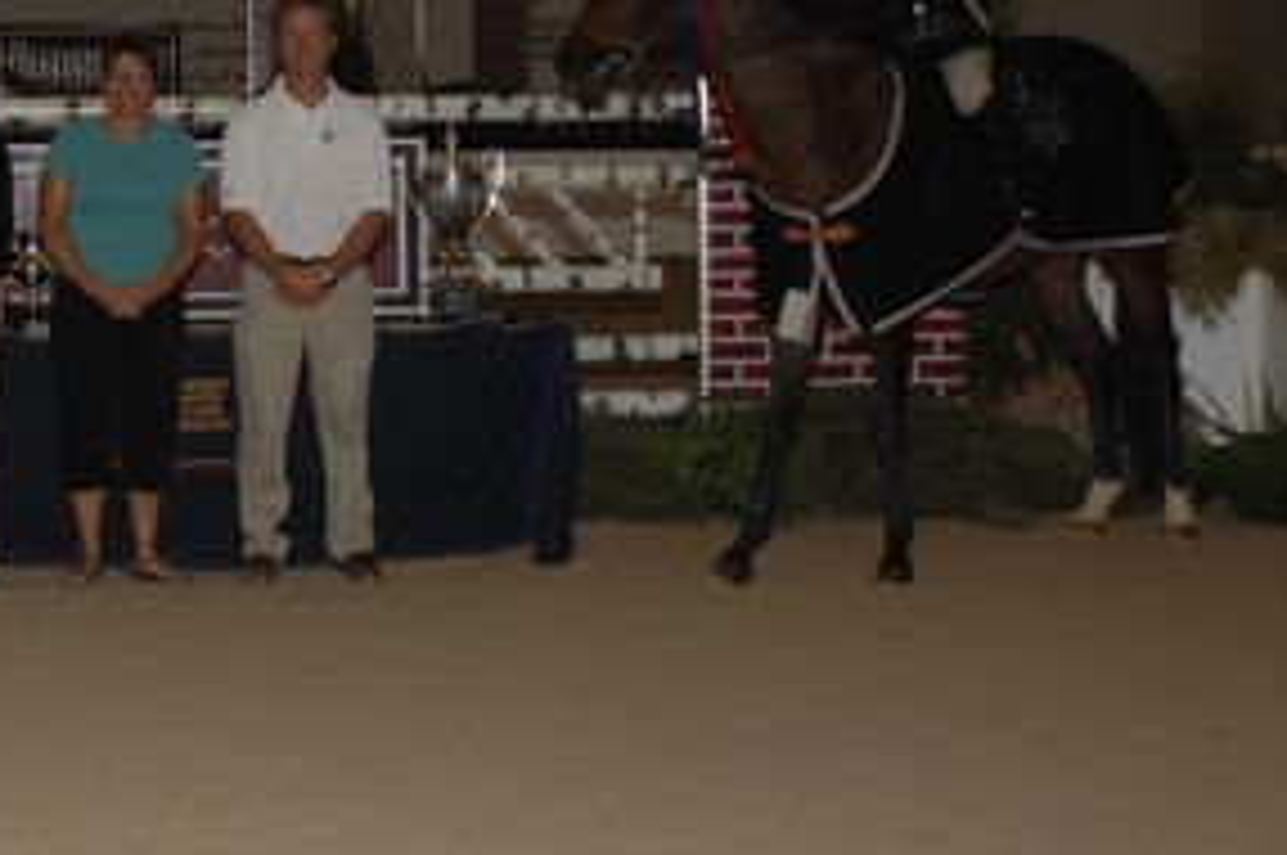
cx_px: 86
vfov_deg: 14.4
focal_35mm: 94
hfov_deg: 21.2
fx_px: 3357
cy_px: 164
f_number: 3.5
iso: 200
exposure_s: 1/125
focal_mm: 28
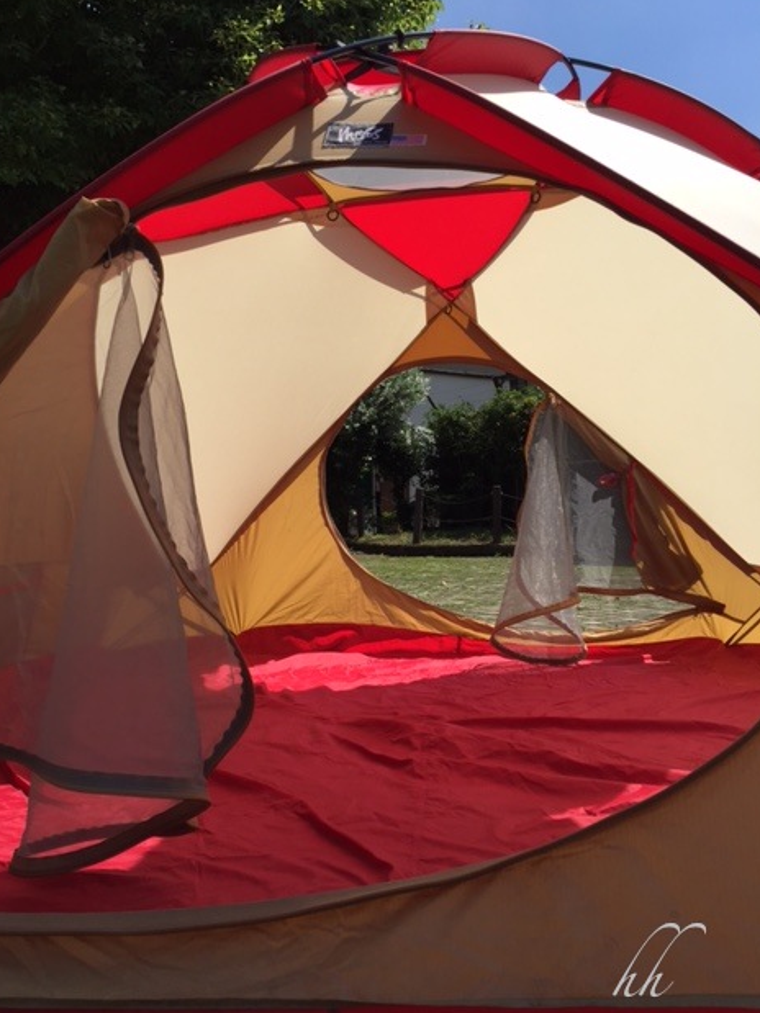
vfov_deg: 60.0
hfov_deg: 46.8
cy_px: 519
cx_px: 375
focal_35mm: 30
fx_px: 879
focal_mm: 4.15
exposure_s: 1/2639
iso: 32
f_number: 2.2
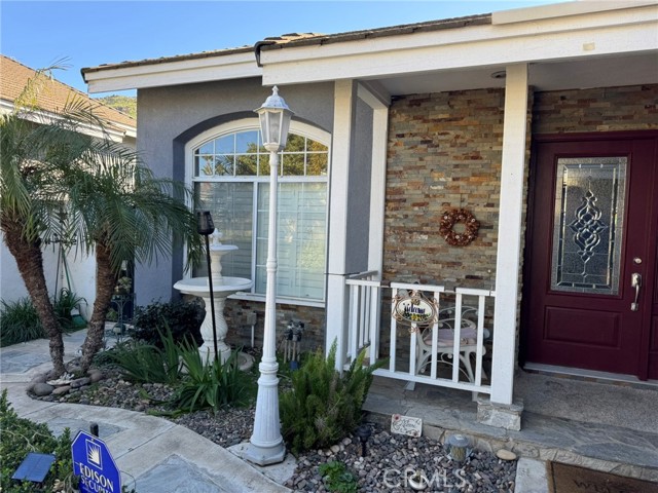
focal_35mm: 24
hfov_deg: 71.6
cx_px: 329
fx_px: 456
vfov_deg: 56.8
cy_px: 246
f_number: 1.78
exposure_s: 1/499
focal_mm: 6.76
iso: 80
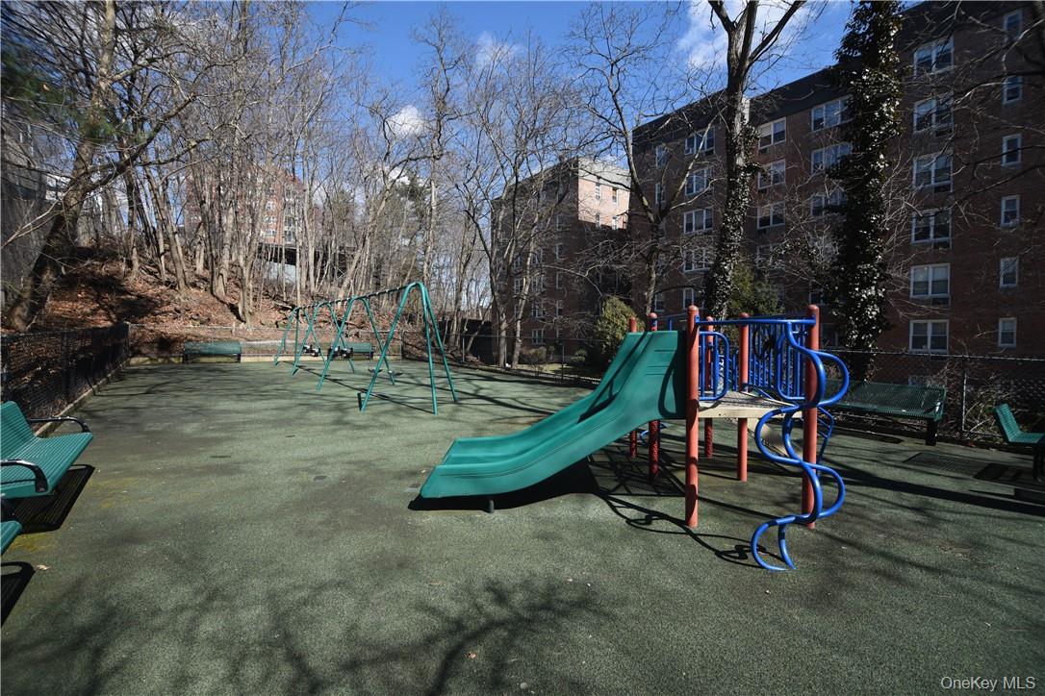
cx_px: 522
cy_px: 348
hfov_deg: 96.7
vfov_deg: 73.7
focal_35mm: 16
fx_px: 464
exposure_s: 1/500
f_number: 8
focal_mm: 16
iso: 250
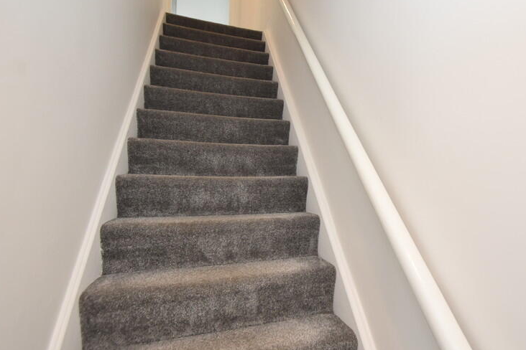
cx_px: 341
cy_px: 167
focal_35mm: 21
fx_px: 307
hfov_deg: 79.1
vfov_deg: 59.5
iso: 800
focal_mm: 10
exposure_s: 1/80
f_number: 4.5
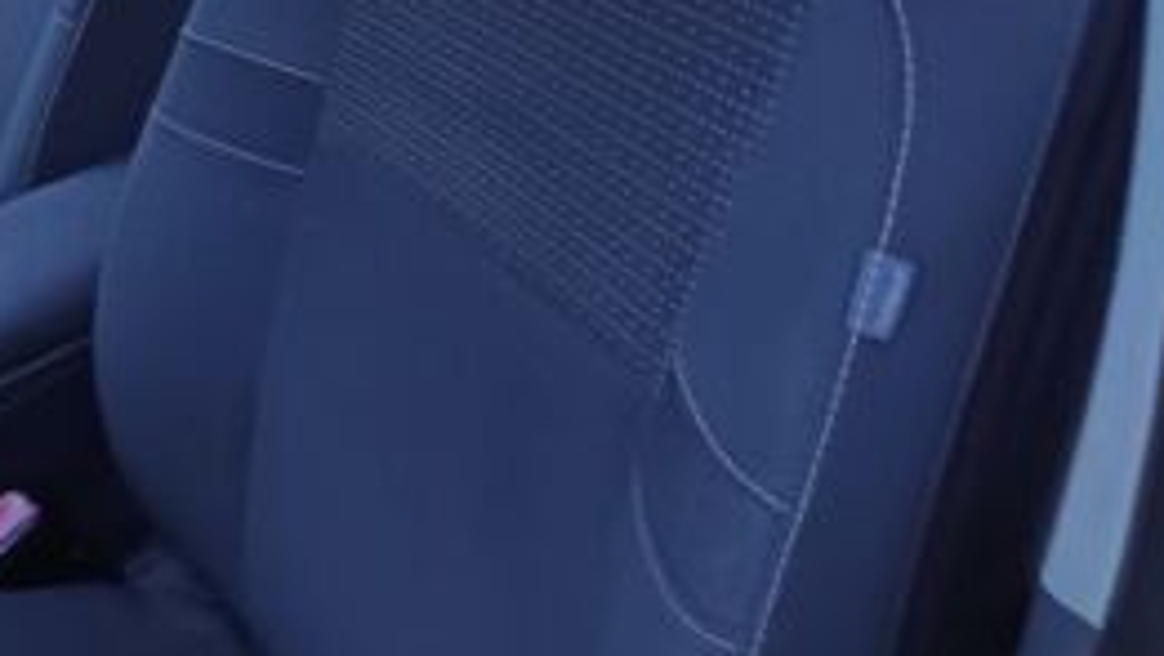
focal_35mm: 48
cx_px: 161
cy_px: -31
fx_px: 1482
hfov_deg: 40.3
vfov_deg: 23.7
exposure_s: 1/20
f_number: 1.7
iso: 2974
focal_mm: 5.31
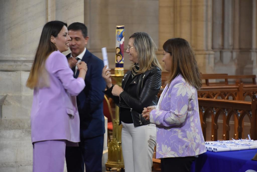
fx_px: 964
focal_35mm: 135
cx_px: 128
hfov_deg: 15.2
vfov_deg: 10.2
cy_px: 86
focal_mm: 90
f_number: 5.3
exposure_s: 1/20
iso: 2000
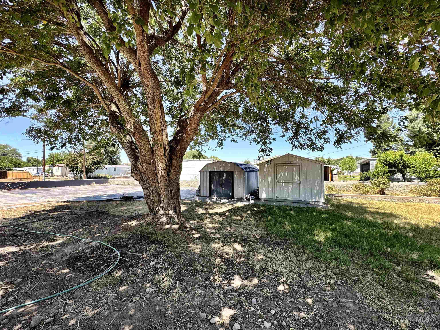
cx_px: 220
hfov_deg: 102.1
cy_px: 165
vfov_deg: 85.7
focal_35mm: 14
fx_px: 178
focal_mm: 2.22
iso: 64
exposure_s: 1/756
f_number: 2.2
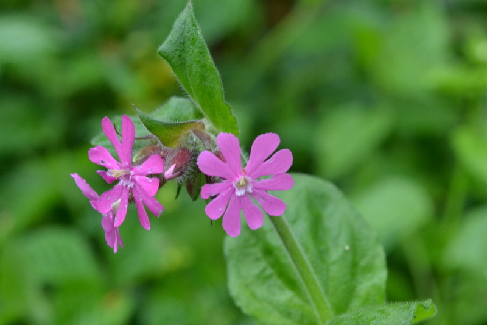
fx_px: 1724
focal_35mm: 128
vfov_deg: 10.7
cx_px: 244
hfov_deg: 16.1
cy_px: 162
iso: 1600
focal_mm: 85
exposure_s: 1/80
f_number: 10
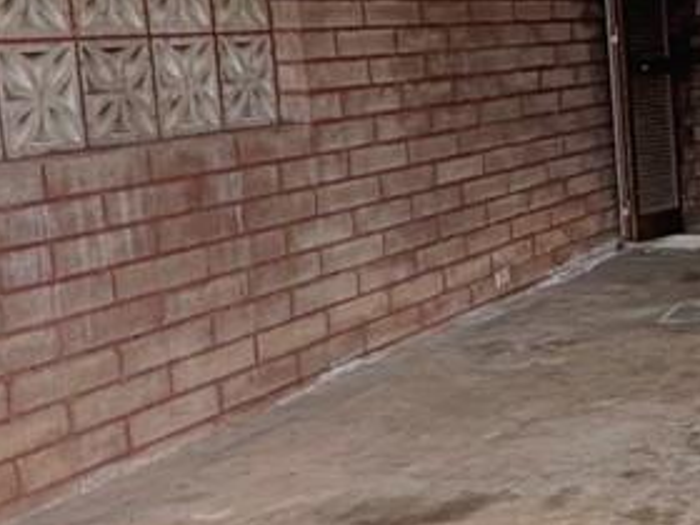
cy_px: 234
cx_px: 1269
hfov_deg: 18.7
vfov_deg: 18.4
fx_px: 1618
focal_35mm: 80
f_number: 2.2
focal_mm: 2.22
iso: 50
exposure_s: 1/315
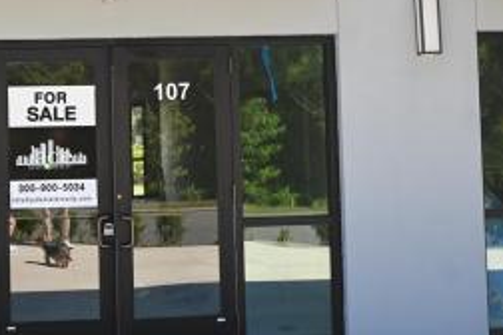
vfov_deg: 22.8
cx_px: 120
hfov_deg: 33.2
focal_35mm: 59
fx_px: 824
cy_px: 94
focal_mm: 22
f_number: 5.6
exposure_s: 1/250
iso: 200
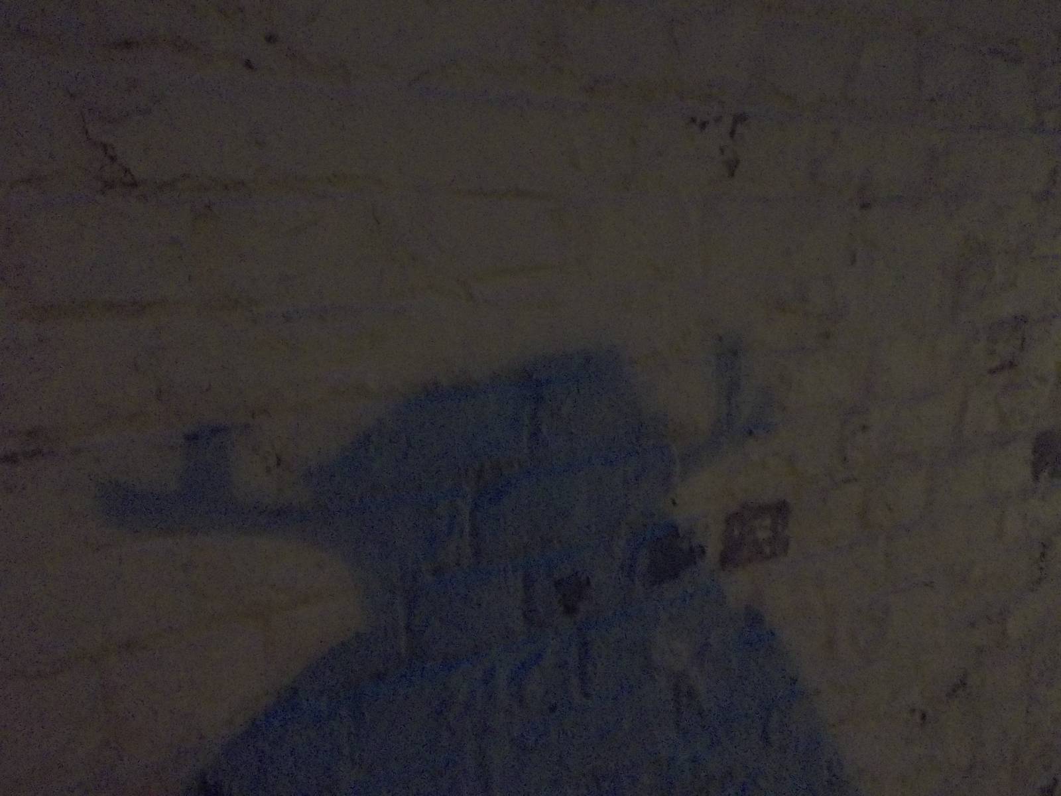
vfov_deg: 42.9
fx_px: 1011
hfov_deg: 55.4
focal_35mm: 33
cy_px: 398
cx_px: 530
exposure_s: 1/8
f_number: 3.3
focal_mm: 5.9
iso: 400
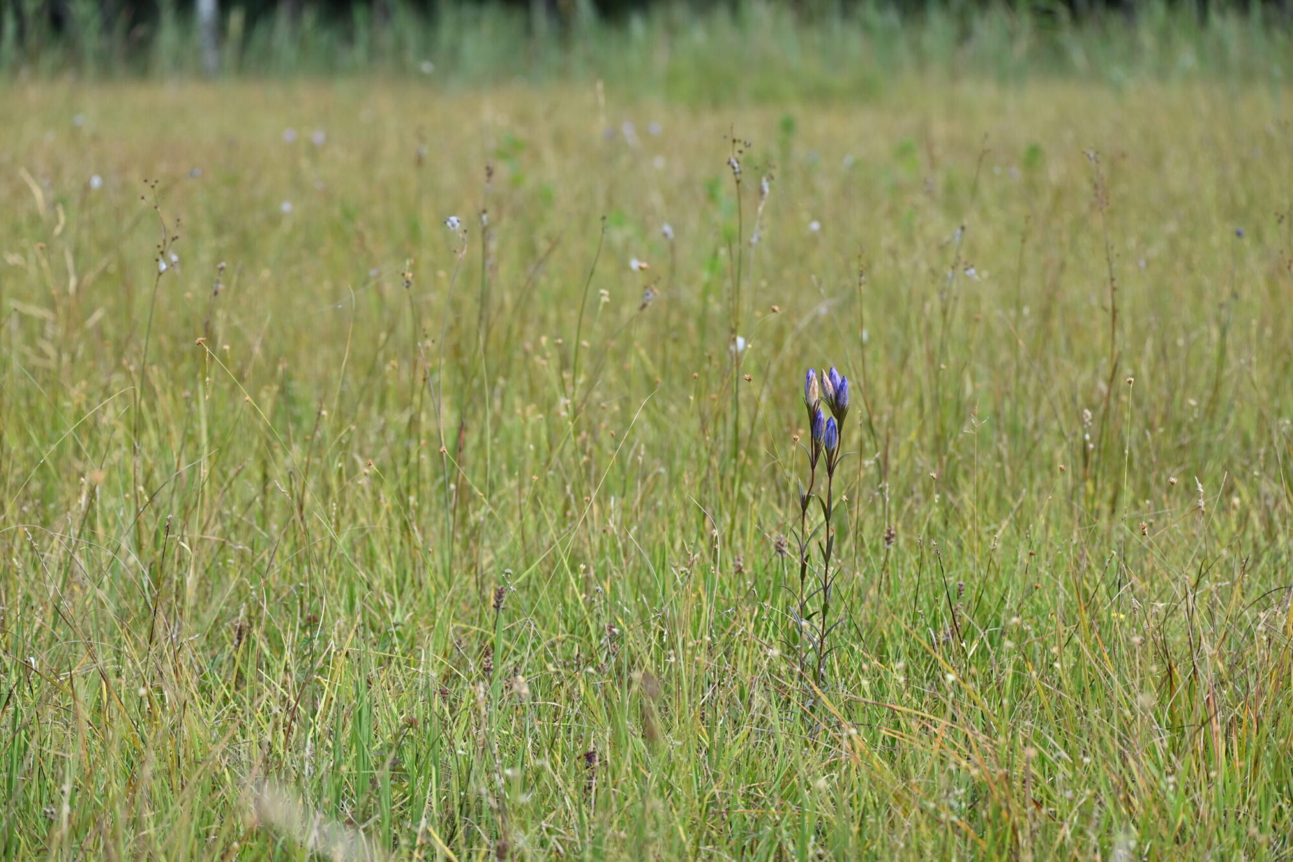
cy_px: 431
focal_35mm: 116
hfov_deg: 17.7
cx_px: 646
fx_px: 4149
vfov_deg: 11.9
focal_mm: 77
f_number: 5
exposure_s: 1/400
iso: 125
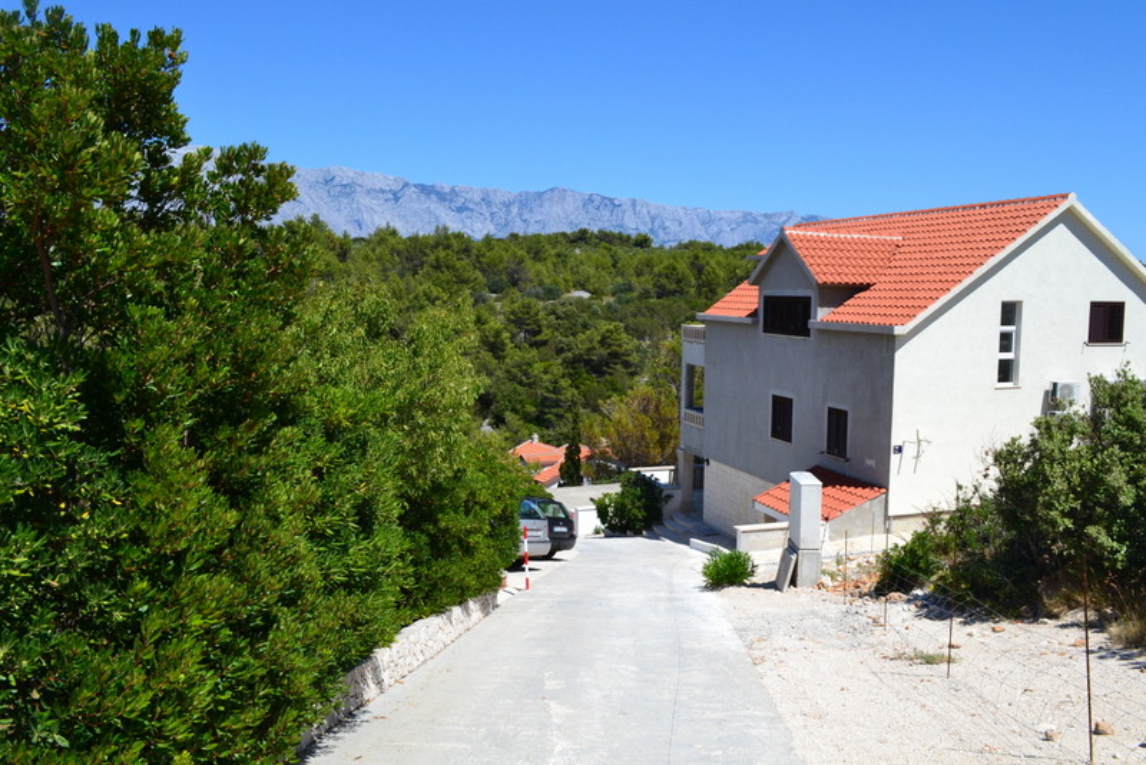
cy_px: 382
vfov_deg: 48.0
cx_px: 573
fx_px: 860
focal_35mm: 27
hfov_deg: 67.4
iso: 400
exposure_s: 1/400
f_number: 11
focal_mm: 18
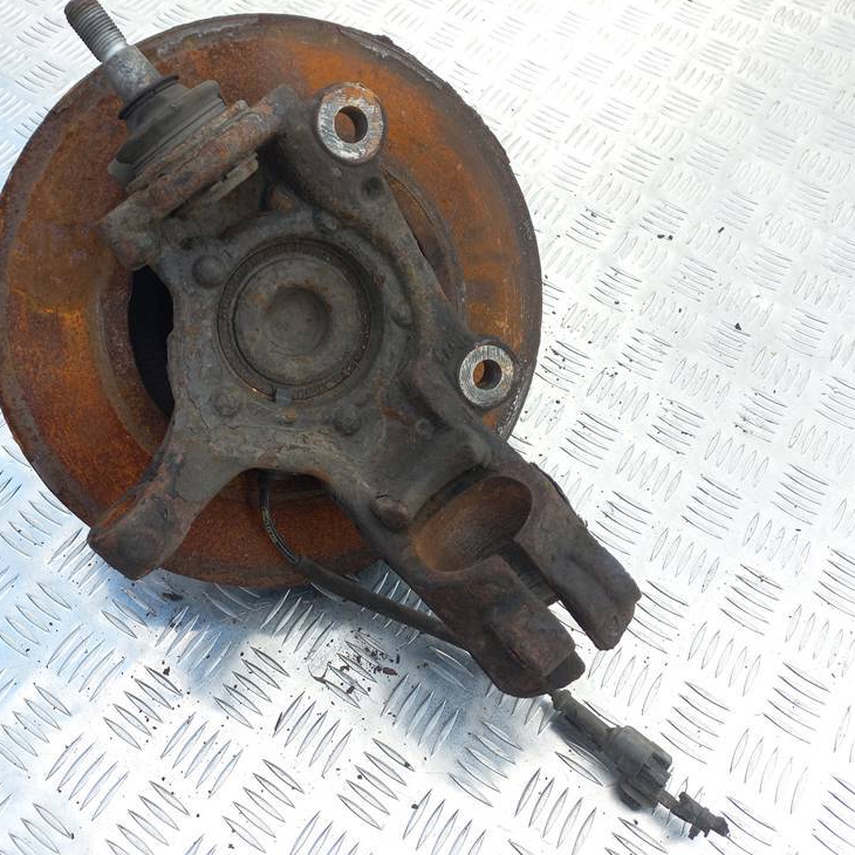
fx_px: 866
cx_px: 370
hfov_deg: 52.4
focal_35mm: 31
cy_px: 425
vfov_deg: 52.5
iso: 25
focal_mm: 4.6
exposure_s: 1/144
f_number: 1.8
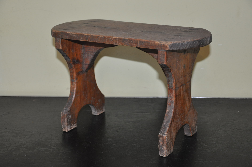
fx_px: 503
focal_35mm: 72
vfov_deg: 18.9
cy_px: 84
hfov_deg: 28.1
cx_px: 126
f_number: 4.8
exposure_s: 1/60
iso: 800
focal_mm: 48
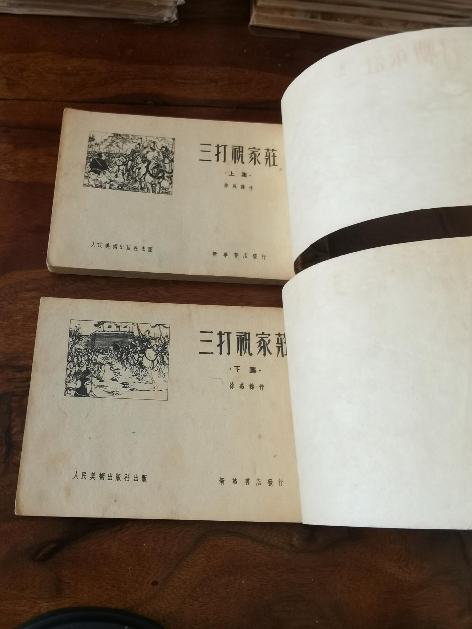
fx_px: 491
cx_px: 236
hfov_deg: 51.4
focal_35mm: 27
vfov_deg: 65.3
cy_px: 314
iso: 160
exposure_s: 1/50
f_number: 2.2
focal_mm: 2.26
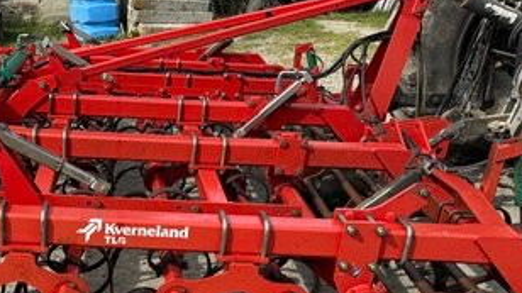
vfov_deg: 22.4
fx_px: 706
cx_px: 110
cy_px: 307
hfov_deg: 39.1
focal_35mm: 51
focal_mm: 6.76
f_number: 1.78
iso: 80
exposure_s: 1/2445
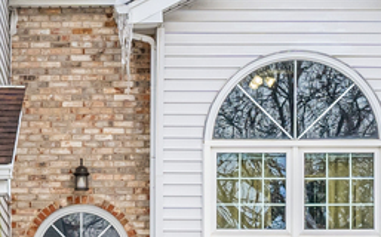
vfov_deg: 6.8
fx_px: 2002
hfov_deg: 10.7
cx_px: -64
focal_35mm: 193
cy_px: 204
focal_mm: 30
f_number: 9
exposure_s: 1/320
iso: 640
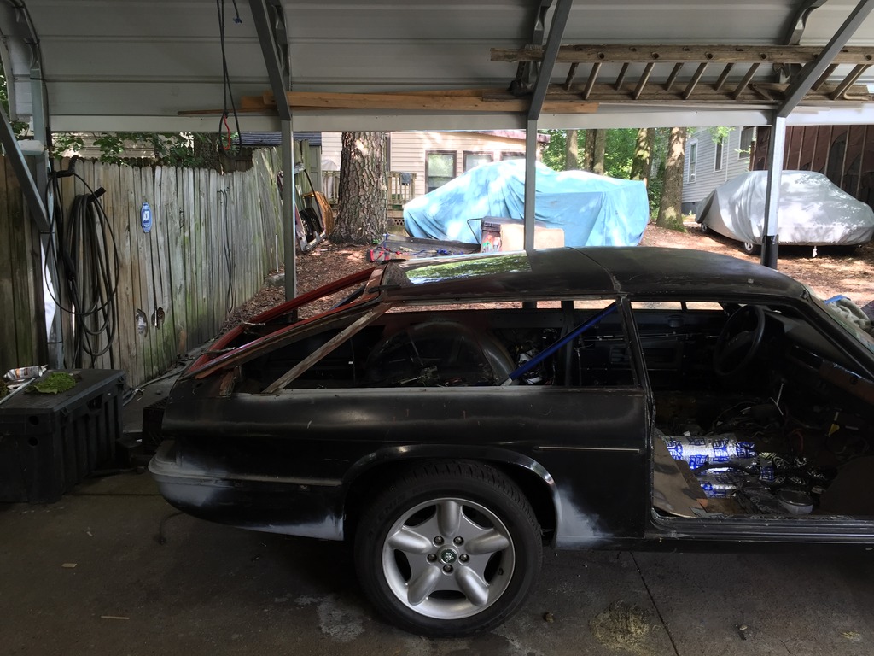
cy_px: 328
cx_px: 437
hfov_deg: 61.7
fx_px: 732
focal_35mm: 29
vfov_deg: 48.2
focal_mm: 4.15
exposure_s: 1/30
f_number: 2.2
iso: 40
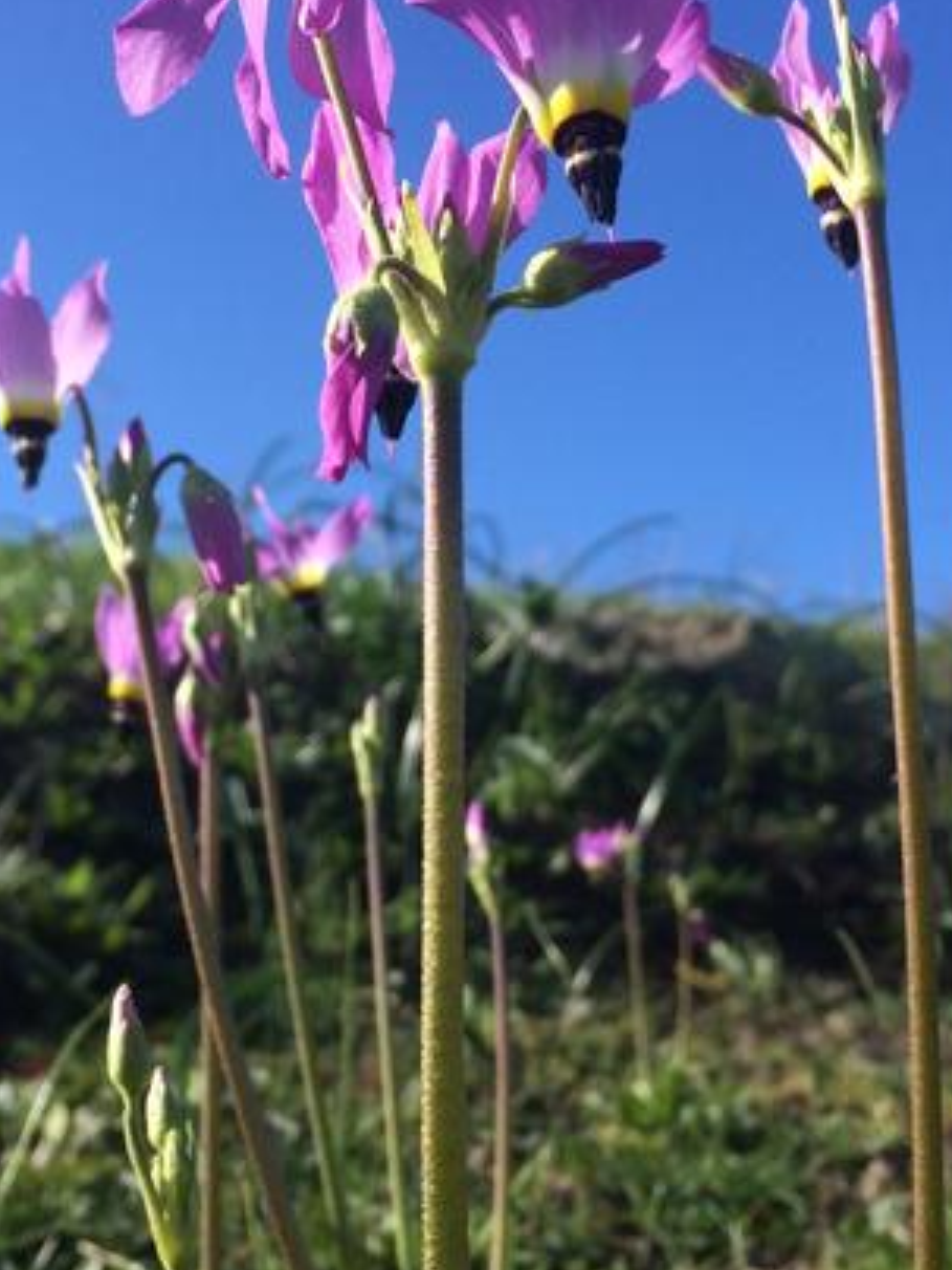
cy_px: 525
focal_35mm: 52
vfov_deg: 36.7
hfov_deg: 28.0
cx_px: 416
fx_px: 1907
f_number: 2.2
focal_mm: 4.12
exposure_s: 1/1866
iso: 32
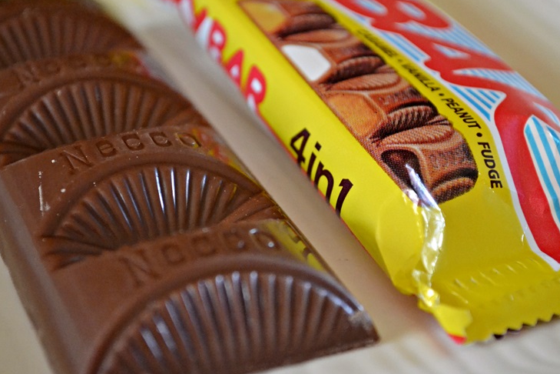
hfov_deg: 22.5
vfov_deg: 15.1
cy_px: 198
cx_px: 289
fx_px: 1408
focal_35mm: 91
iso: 3200
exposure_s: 1/60
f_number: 5.6
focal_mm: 55
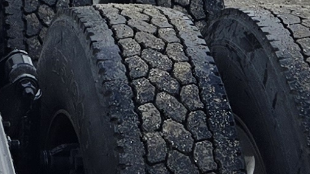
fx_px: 1619
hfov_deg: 10.4
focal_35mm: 197
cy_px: -285
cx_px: -232
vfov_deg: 5.9
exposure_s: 1/2198
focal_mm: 5.4
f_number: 1.8
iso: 25
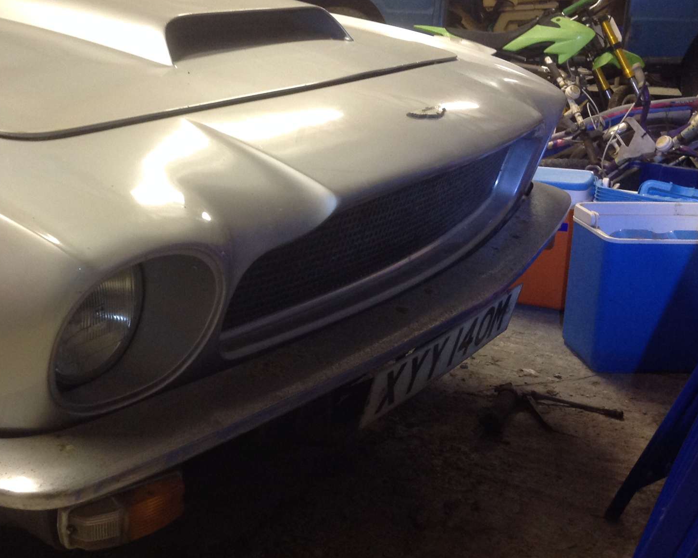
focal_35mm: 47
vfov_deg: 32.1
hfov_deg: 39.4
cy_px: 298
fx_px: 971
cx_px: 274
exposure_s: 1/15
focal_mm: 4.28
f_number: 2.4
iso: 160
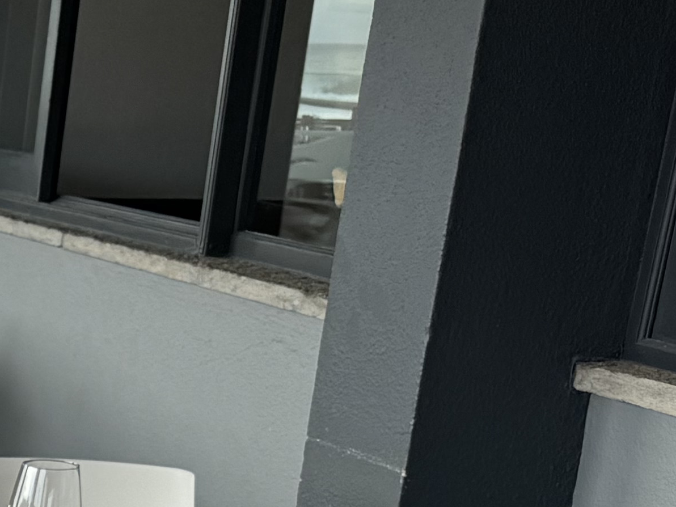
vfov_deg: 12.1
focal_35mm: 115
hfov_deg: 14.1
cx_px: -709
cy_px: 839
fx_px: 2246
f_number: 1.78
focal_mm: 6.76
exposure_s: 1/477
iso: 80
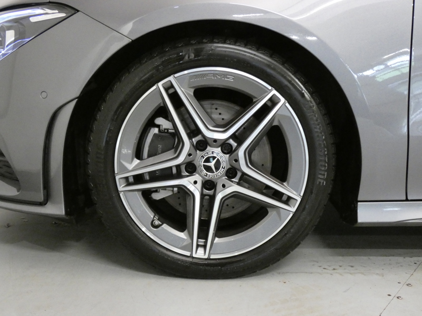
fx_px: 475
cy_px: 158
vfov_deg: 36.8
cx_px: 211
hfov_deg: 47.9
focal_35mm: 39
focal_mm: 7.1
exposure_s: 1/50
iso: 1600
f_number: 3.6
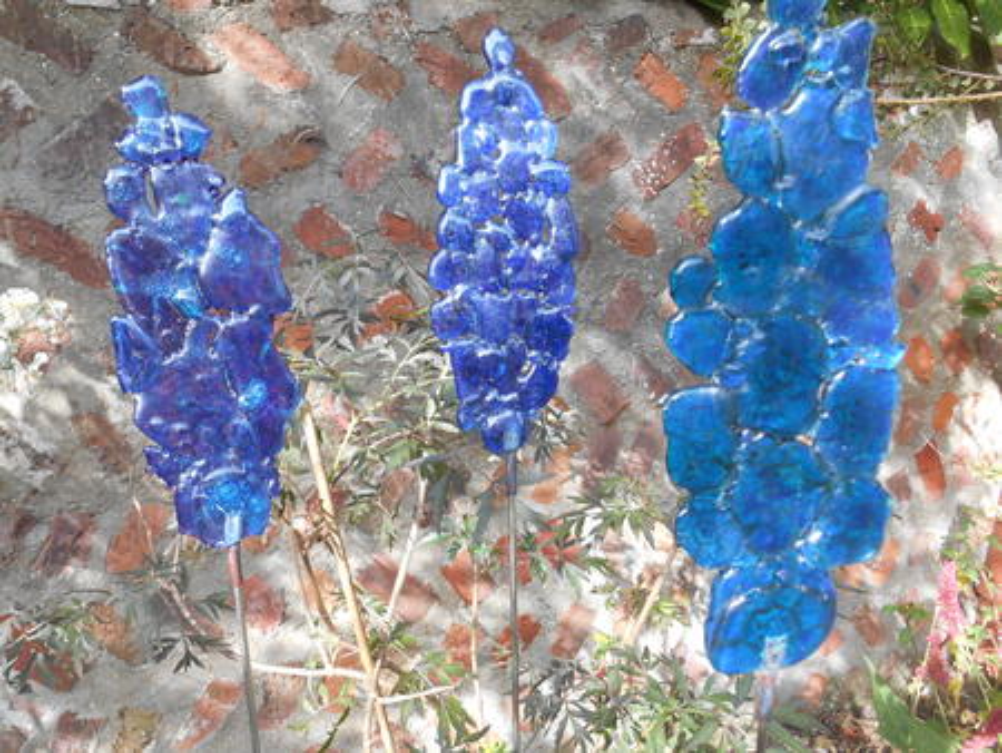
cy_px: 376
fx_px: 753
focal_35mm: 26
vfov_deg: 53.1
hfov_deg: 67.3
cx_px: 501
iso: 80
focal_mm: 4.7
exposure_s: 1/60
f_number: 3.4
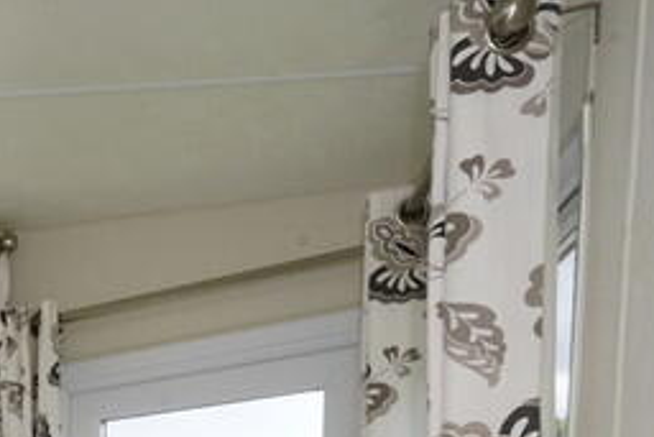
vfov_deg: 17.3
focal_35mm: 64
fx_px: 1163
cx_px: -411
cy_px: 786
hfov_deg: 23.0
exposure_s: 1/60
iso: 1000
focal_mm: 16
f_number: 18
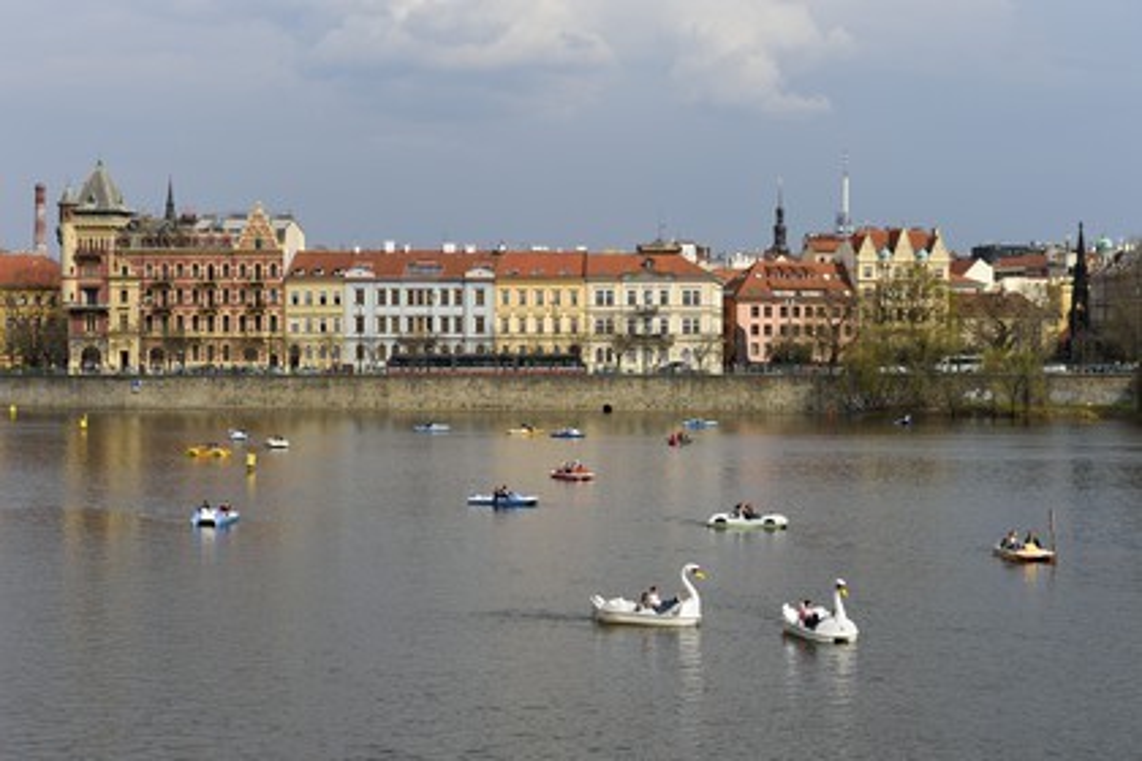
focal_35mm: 70
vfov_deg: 19.5
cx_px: 571
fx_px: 2220
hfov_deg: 28.8
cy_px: 380
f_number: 13
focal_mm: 70
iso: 200
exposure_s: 1/250
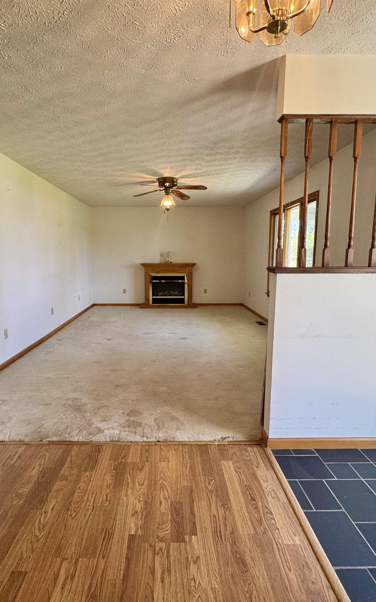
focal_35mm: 20
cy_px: 298
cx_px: 167
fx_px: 328
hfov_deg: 59.5
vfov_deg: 85.1
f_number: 2.2
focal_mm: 2.22
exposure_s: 1/120
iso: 125
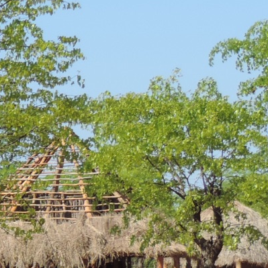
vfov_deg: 8.4
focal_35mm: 208
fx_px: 1822
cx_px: -254
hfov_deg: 8.1
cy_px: 207
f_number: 3.5
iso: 80
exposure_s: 1/640
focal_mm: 8.3
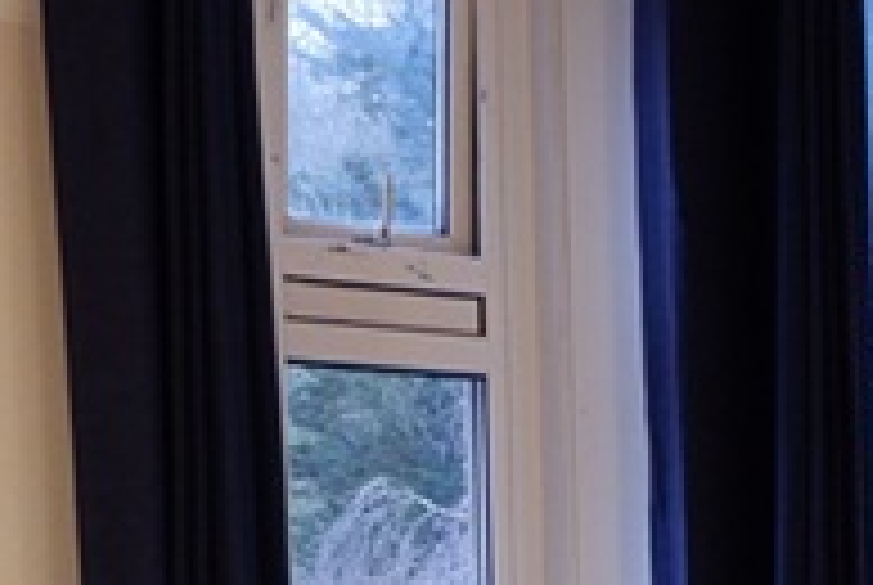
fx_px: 3449
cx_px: 1242
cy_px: 1098
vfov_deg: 9.2
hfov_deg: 13.7
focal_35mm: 142
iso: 1250
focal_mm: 15
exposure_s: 1/25
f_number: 3.5
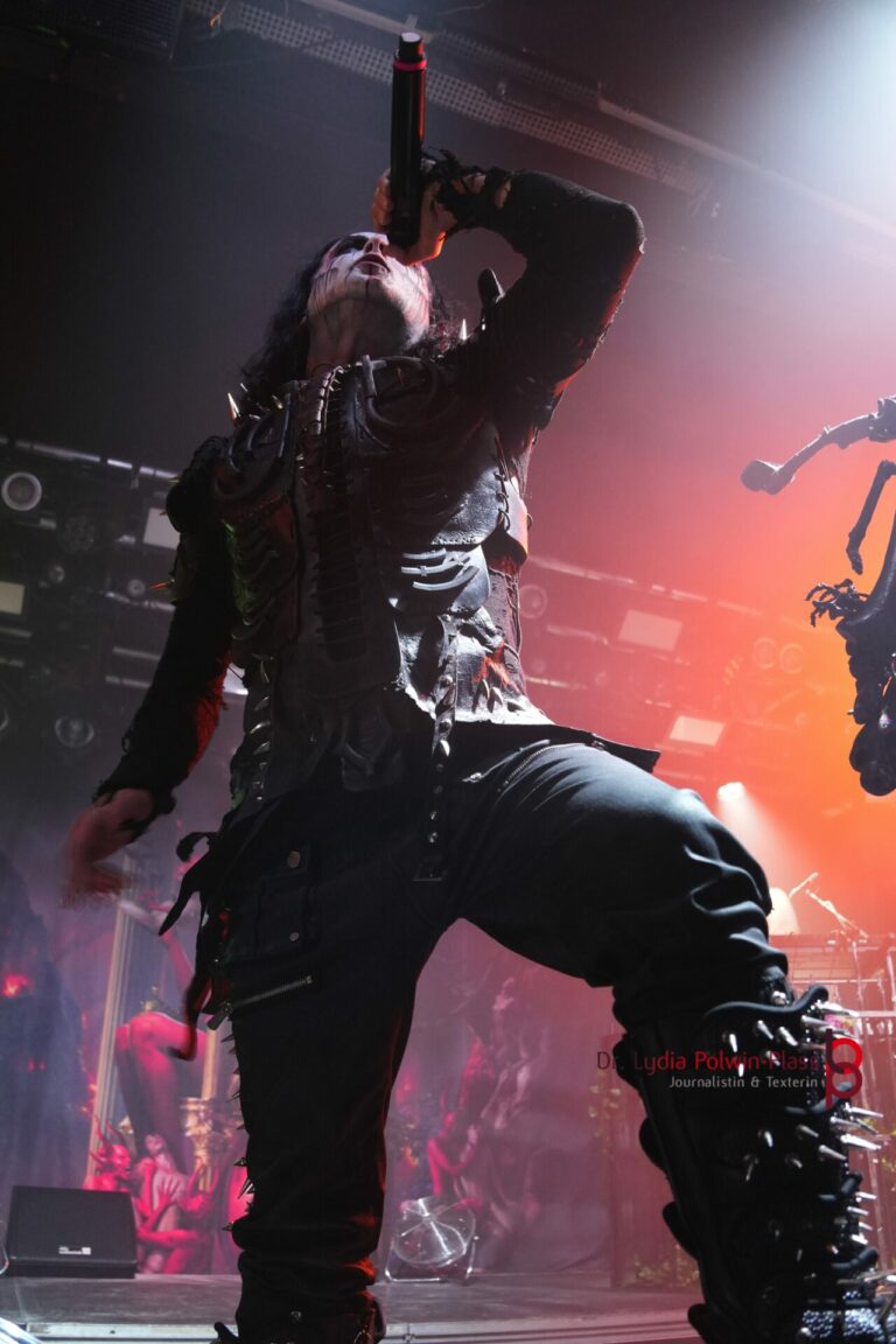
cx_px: 448
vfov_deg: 67.4
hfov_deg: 47.9
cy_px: 672
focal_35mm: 27
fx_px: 1008
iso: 2500
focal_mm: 18
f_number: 3.5
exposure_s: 1/30
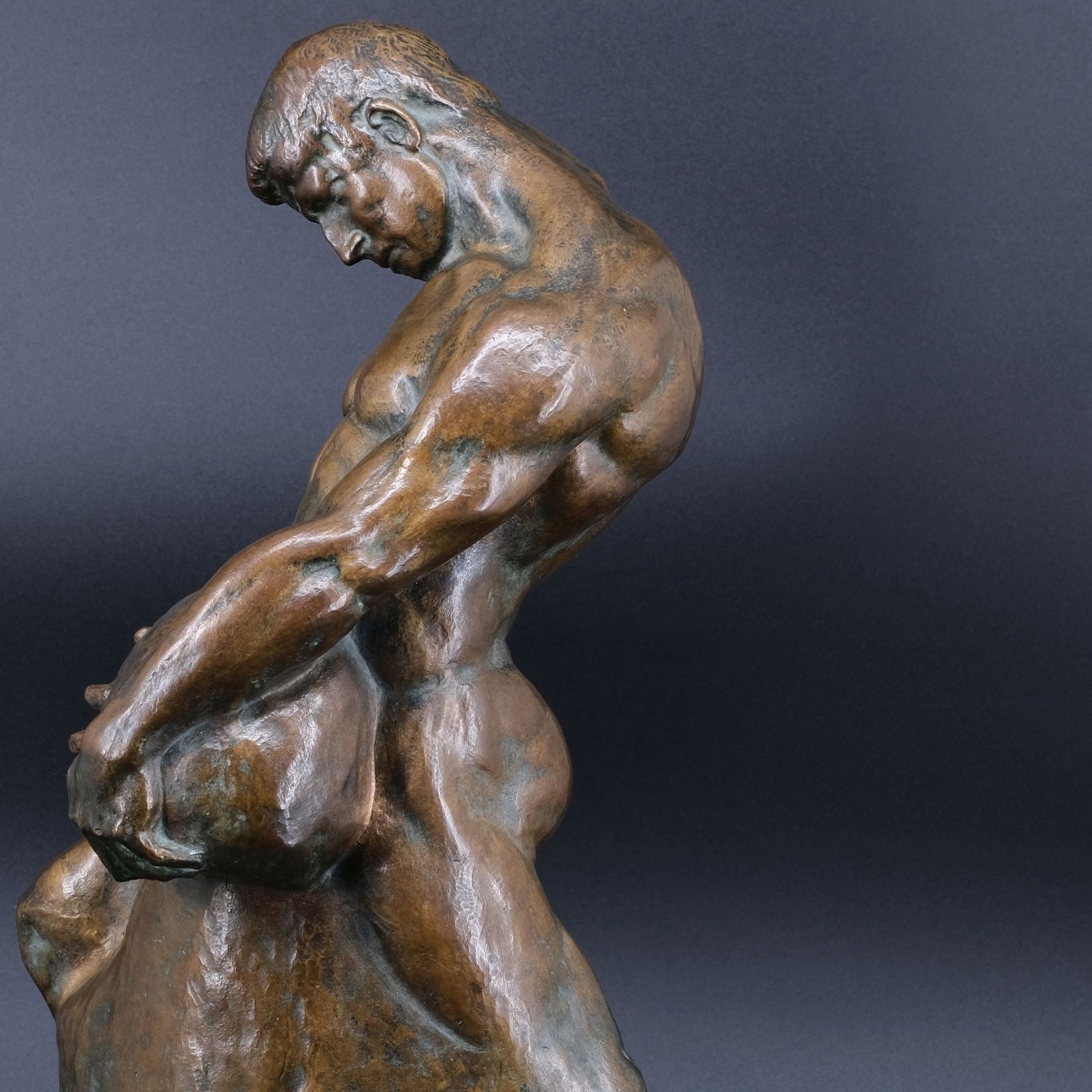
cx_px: 361
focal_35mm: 154
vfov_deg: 11.3
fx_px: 5496
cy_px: 544
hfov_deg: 11.3
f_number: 14
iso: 160
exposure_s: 1/2.5
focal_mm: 80
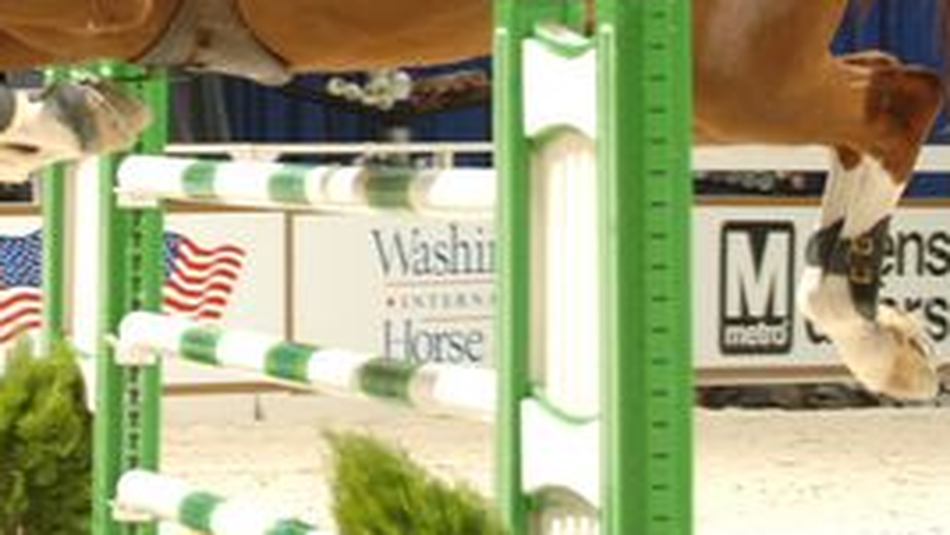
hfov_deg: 7.7
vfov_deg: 4.3
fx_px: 7088
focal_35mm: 281
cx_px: 369
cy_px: -97
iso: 320
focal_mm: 75
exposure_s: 1/250
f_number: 4.5
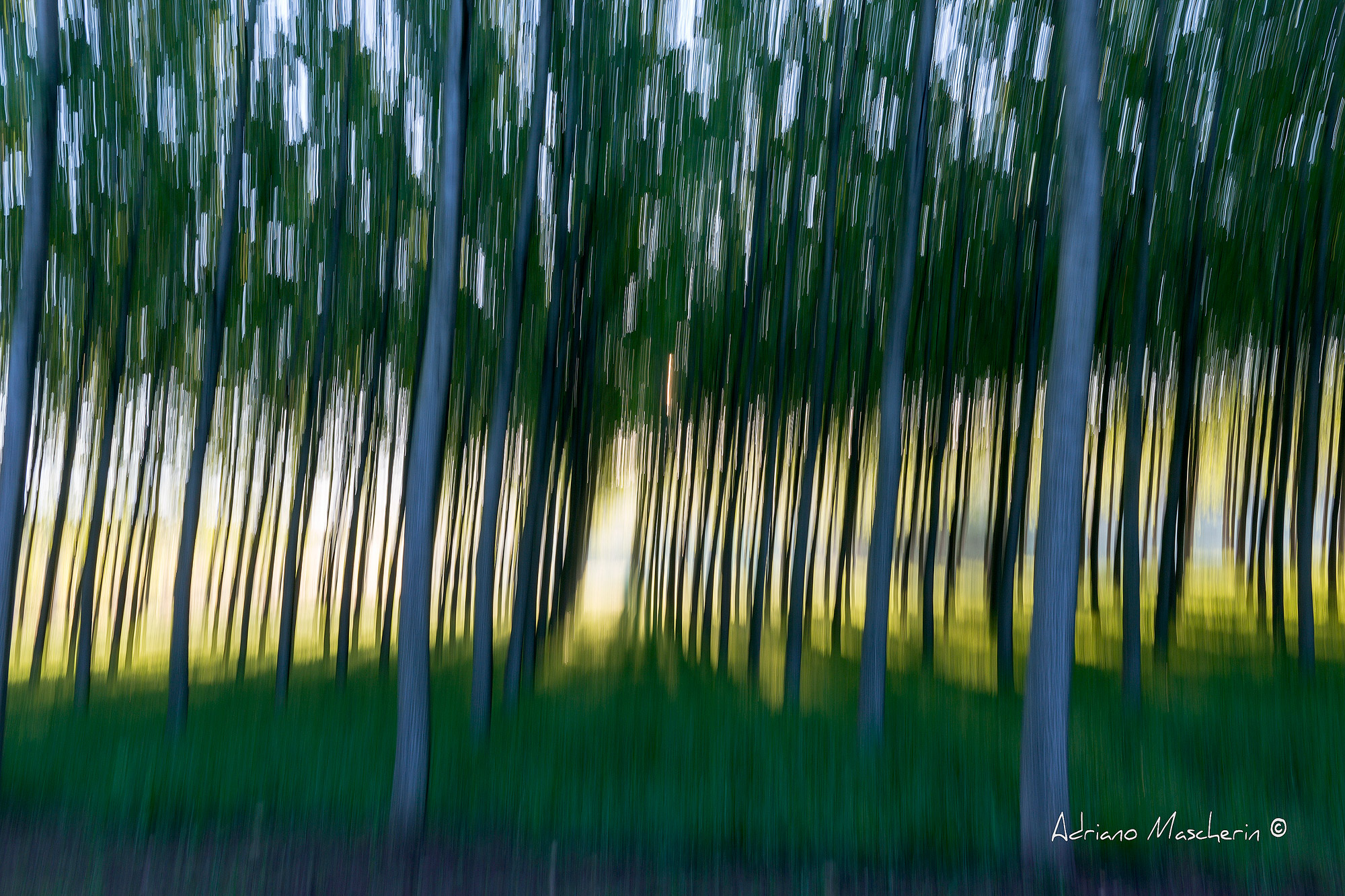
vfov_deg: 41.1
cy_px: 448
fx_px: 1195
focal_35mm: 32
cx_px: 672
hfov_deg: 58.7
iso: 200
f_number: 16
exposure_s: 1/5
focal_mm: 32
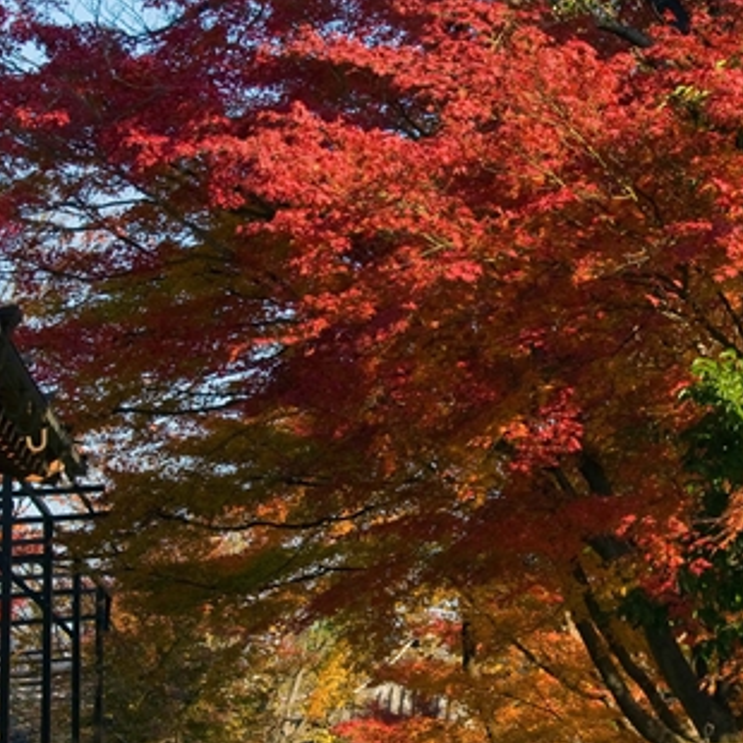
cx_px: 424
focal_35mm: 151
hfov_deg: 11.6
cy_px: 375
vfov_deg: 11.6
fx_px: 3667
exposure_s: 1/250
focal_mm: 46
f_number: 8
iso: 200
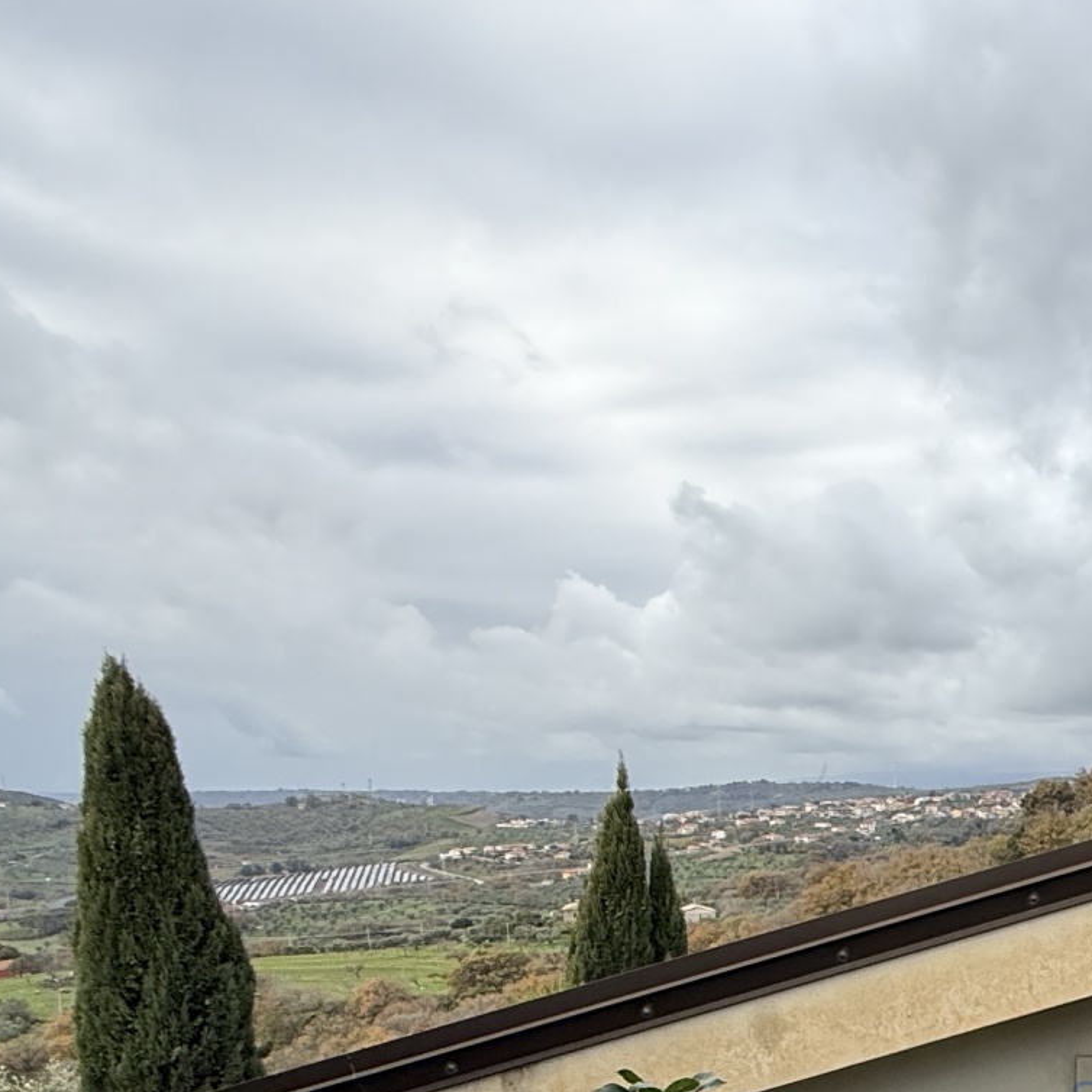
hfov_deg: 31.1
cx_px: 1422
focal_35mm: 42
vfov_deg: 37.7
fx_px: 1499
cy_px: 957
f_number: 2.2
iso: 50
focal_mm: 2.22
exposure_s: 1/1125
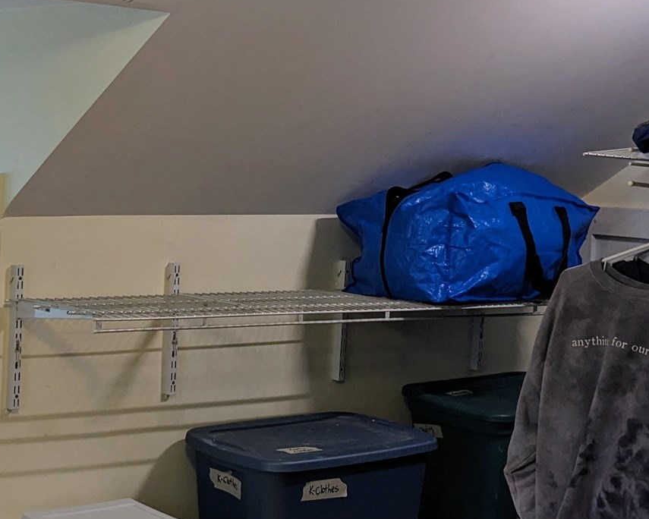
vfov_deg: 21.6
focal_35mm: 71
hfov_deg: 26.6
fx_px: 1364
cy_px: 250
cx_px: 206
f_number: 1.73
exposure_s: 1/60
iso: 49
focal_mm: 4.38
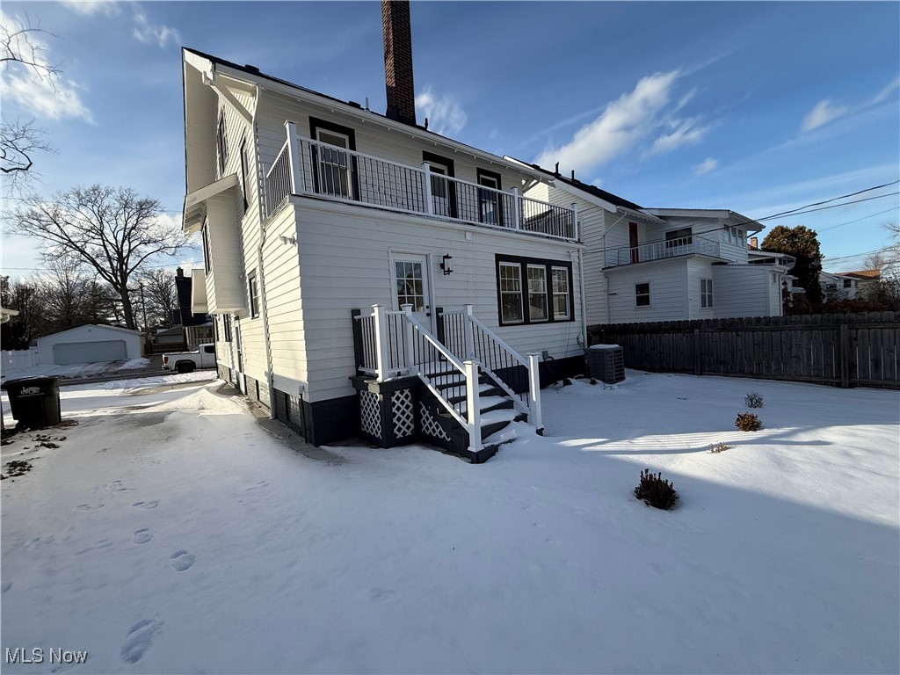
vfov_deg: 85.7
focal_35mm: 14
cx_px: 450
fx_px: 364
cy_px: 338
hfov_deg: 102.1
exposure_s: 1/1745
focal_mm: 2.22
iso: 50
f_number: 2.2
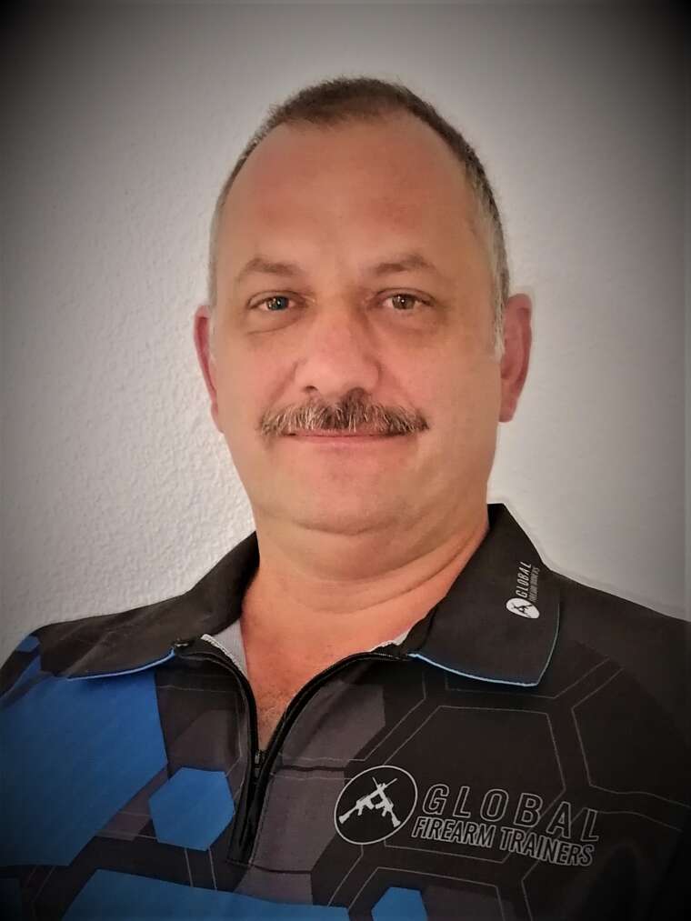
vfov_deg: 67.3
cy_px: 460
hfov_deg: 53.1
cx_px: 346
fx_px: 692
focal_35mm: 26
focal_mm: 5.3
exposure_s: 1/25
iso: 320
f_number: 1.8
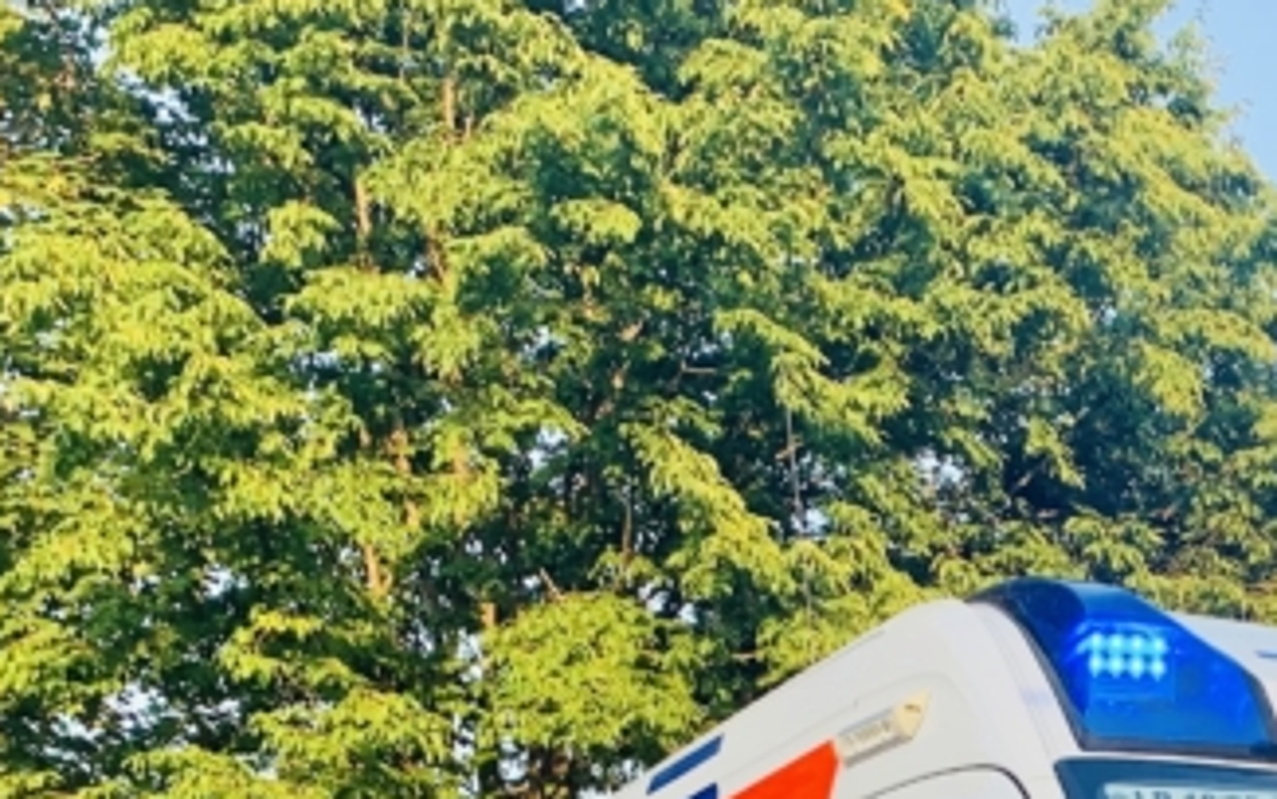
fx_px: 3029
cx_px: 1418
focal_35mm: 87
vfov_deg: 13.8
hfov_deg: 22.4
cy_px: 1318
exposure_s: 1/148
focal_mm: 4.25
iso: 25
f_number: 1.8
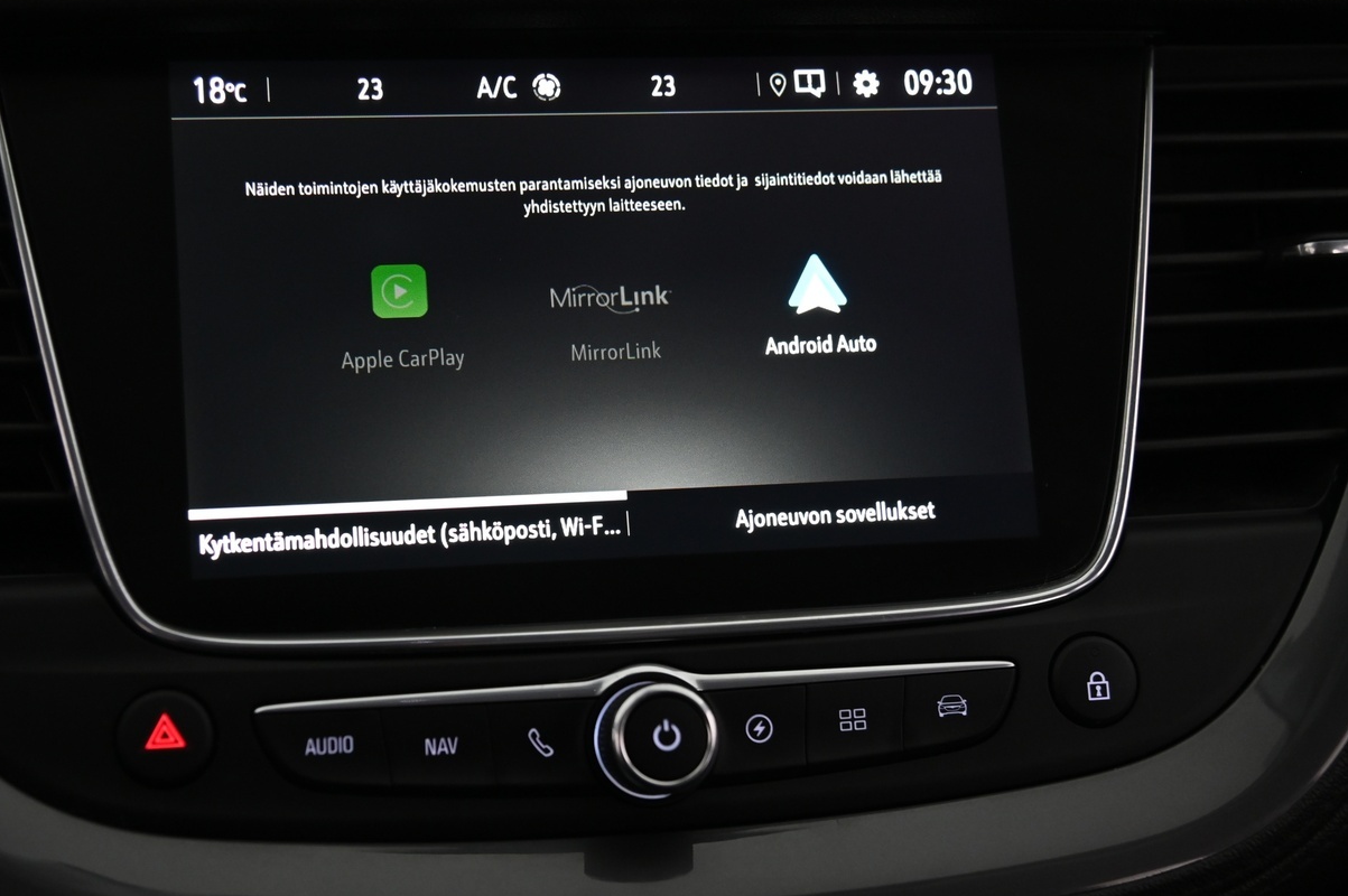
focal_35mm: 54
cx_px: 524
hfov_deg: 36.7
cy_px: 507
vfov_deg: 25.0
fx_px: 2020
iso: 2000
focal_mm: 40
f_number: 4
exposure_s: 1/60
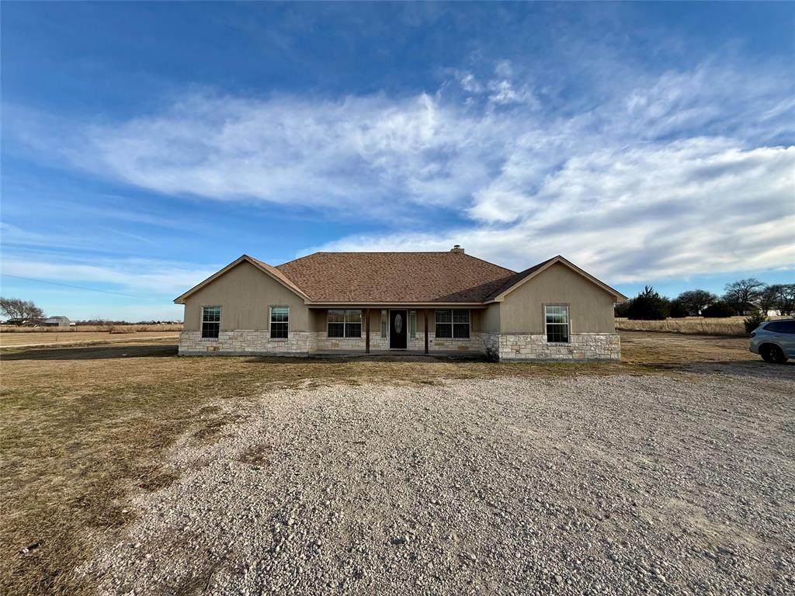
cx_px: 398
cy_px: 298
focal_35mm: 14
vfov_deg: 85.7
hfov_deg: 102.1
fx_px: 322
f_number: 2.2
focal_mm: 2.22
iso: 50
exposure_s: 1/1431
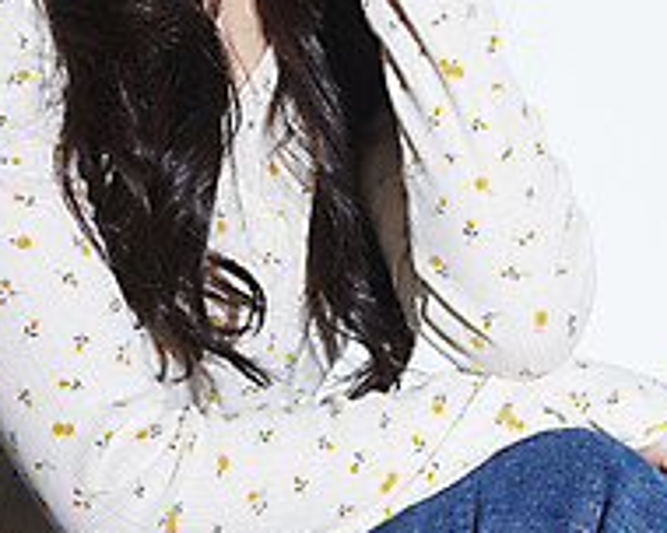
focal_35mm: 311
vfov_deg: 5.0
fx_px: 6139
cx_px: 26
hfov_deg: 6.2
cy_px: -144
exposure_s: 1/100
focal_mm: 105
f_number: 8
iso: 500
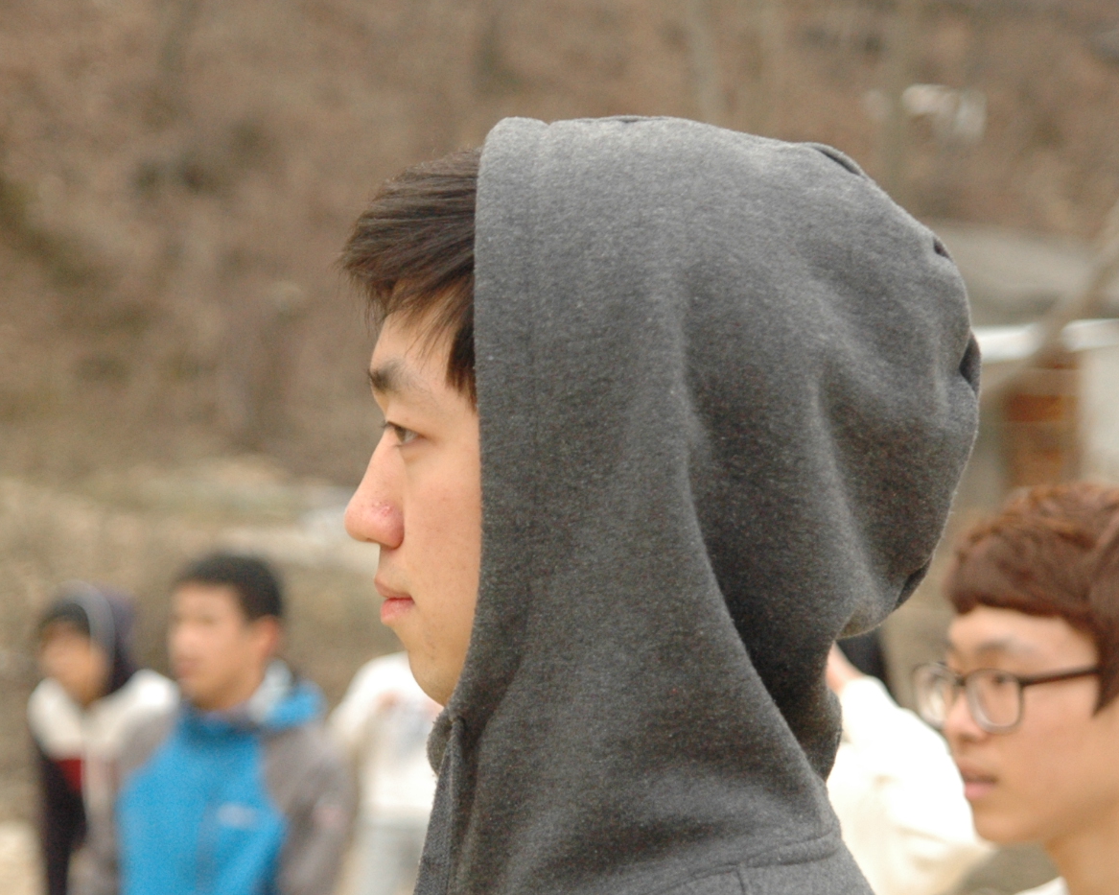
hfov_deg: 14.3
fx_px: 4470
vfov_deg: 11.4
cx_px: 470
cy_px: 548
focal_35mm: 135
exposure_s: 1/2000
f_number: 2.8
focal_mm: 50
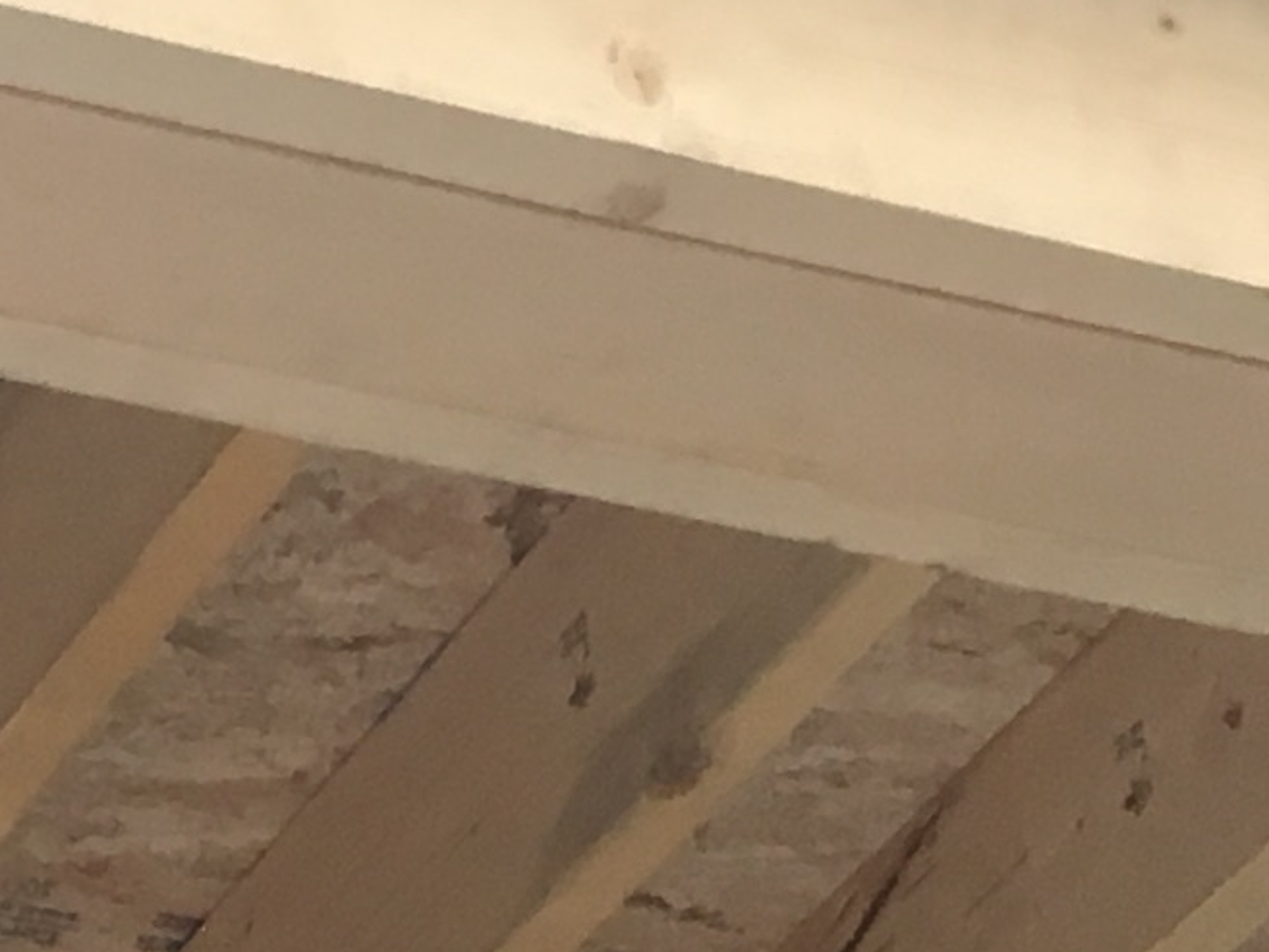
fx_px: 6527
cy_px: 1943
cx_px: -417
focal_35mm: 178
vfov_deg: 7.9
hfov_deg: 10.8
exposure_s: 1/30
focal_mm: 4.15
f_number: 2.2
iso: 64
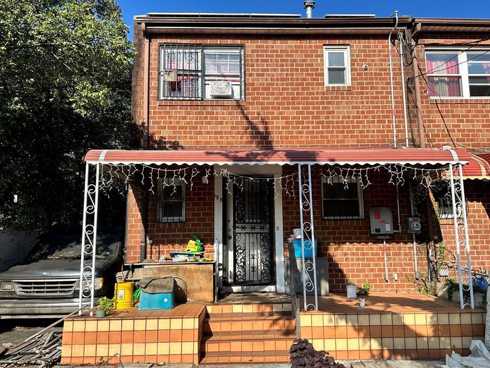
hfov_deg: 65.2
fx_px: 382
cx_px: 267
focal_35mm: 27
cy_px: 187
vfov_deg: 51.4
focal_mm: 6.86
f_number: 1.78
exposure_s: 1/2525
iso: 80
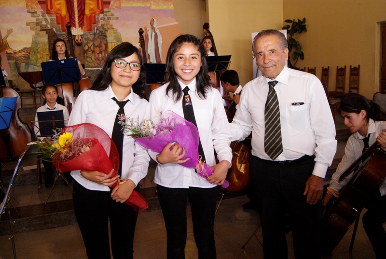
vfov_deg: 40.1
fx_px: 354
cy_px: 130
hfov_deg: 57.2
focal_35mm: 33
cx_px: 193
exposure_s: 1/60
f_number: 5
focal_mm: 22
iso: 800
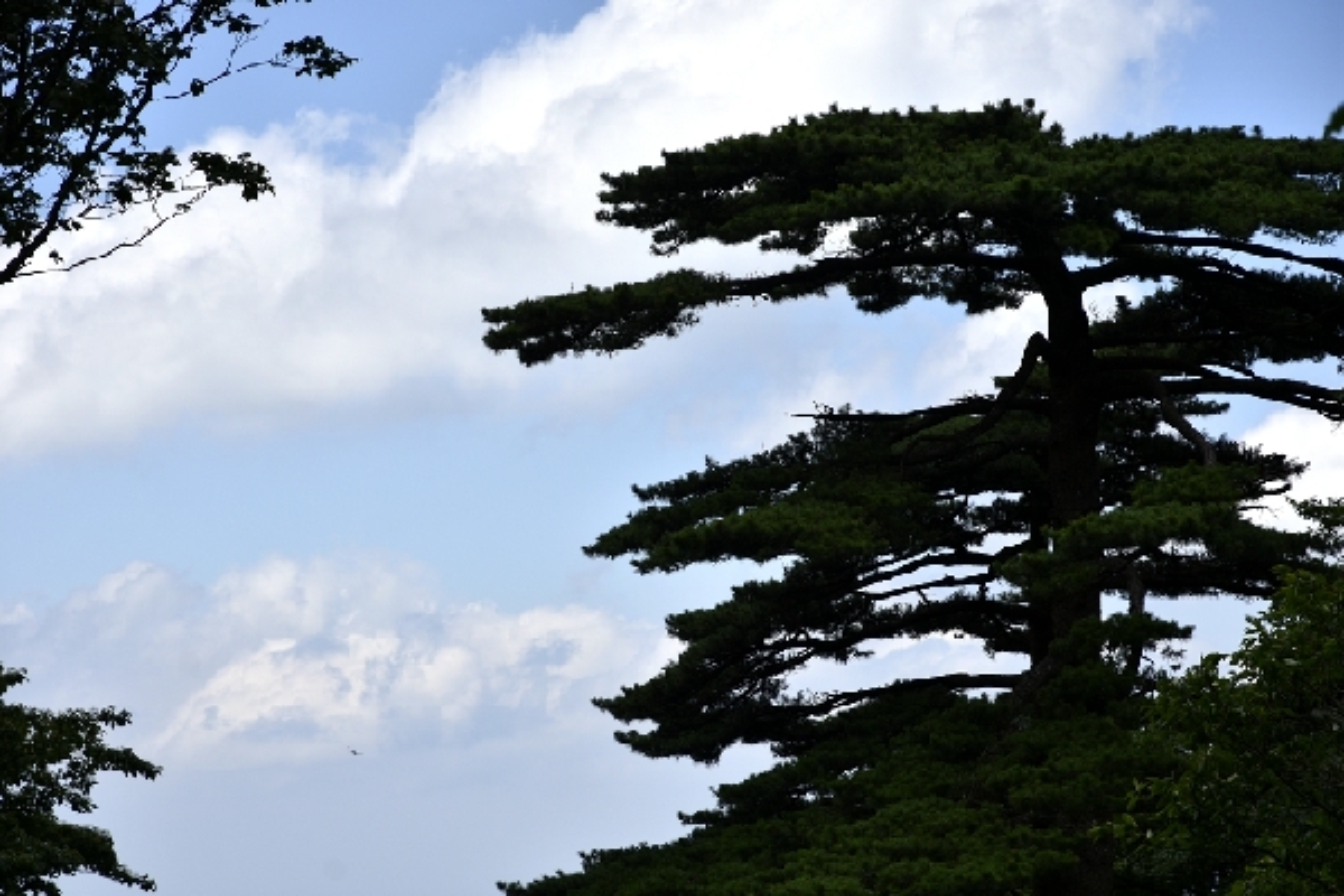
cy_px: 448
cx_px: 672
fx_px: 4760
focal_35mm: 128
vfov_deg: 10.8
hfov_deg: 16.1
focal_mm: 85
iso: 100
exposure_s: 1/640
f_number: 6.3
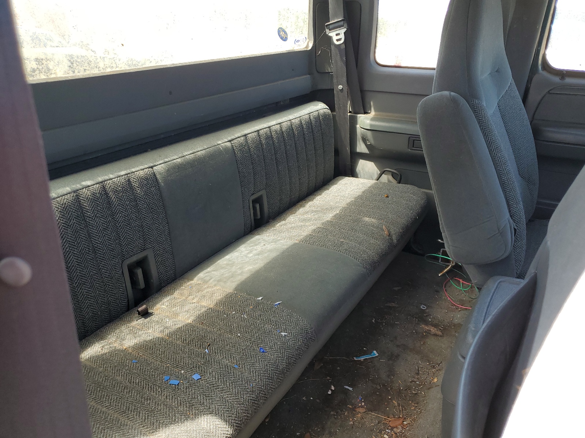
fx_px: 439
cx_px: 292
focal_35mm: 26
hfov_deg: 67.3
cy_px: 219
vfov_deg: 53.1
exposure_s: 1/278
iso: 50
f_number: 1.5
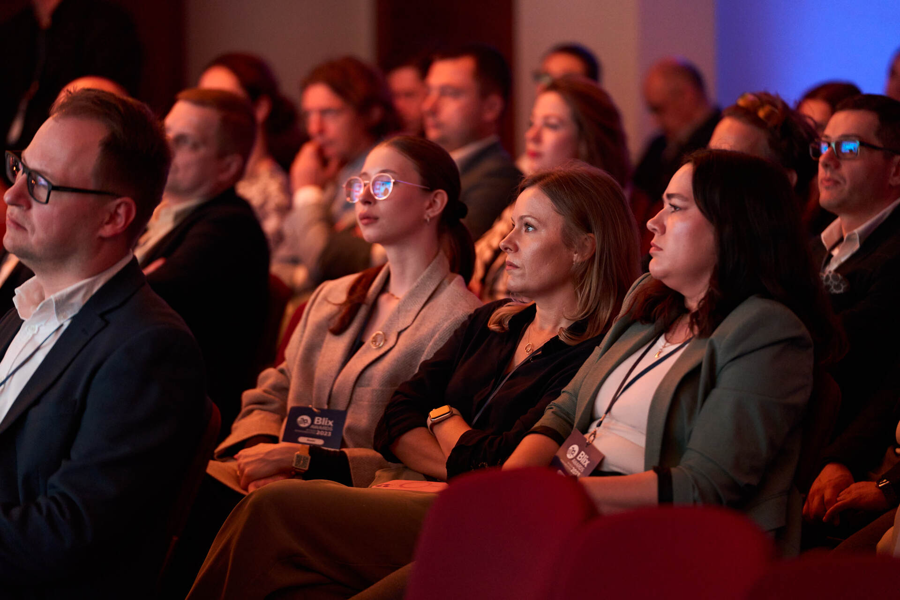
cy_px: 300
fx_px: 3800
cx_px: 450
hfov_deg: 13.5
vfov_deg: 9.0
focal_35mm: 152
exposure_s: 1/125
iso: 2500
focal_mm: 152
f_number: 2.8
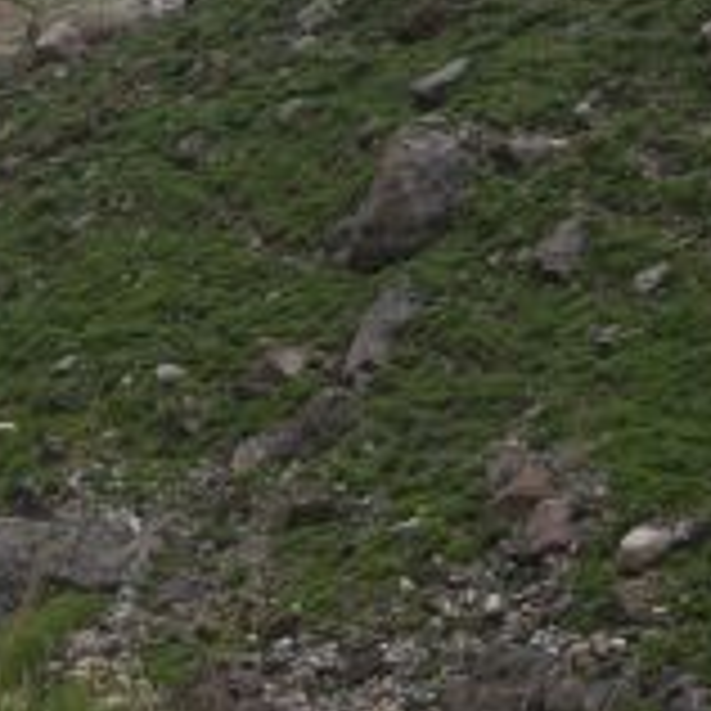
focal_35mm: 349
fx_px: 8110
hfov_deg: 5.0
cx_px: -86
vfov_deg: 5.0
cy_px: -461
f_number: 7.1
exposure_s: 1/500
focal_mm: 50
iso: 160
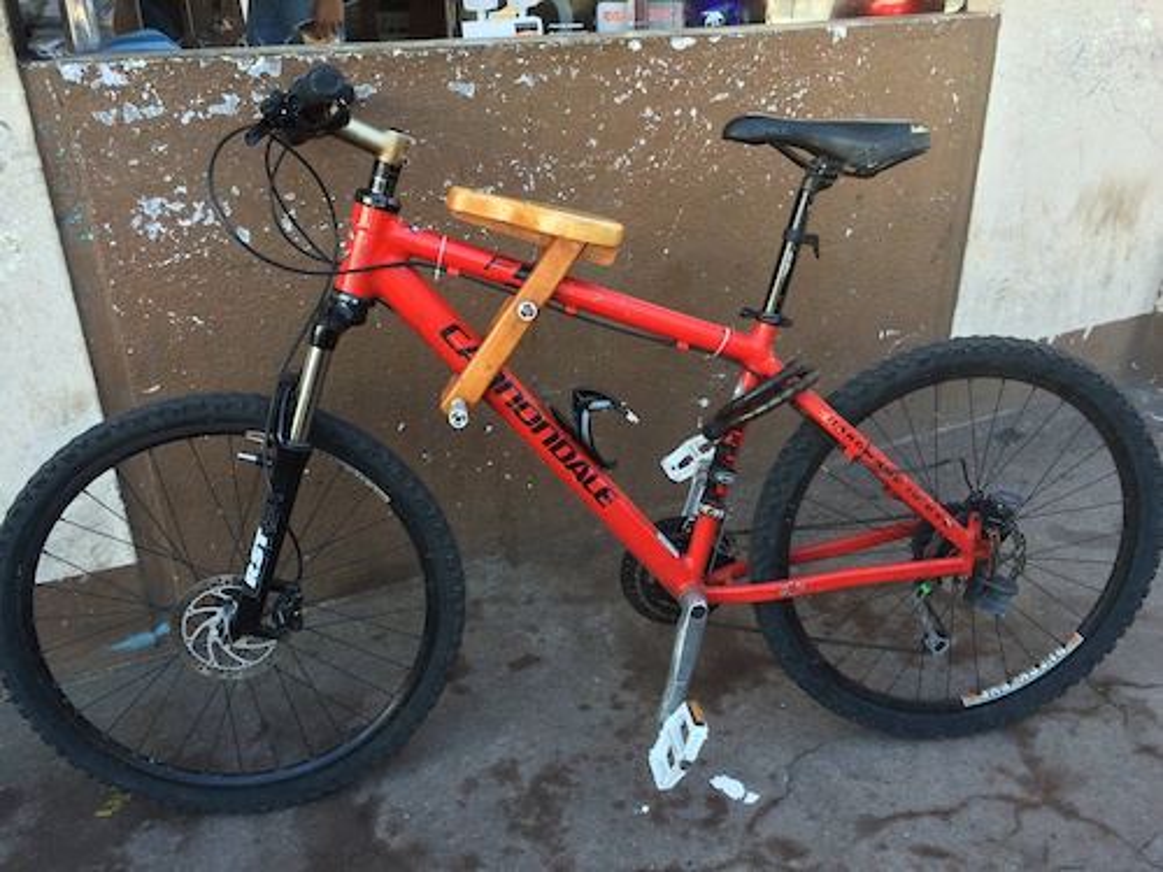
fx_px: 974
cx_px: 582
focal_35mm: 29
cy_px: 436
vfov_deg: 48.2
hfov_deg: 61.7
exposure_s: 1/60
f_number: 2.2
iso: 32
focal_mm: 4.15
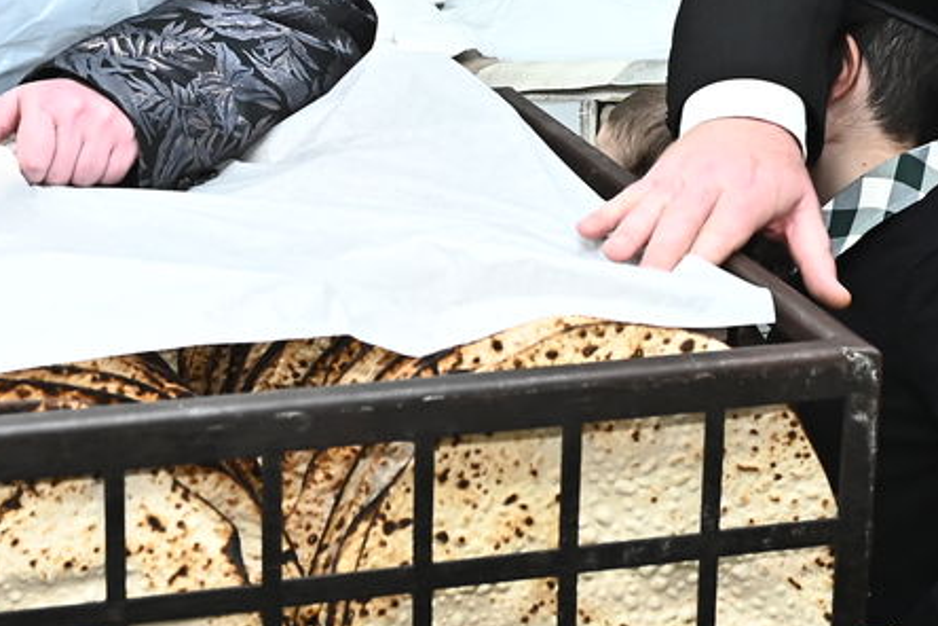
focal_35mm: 82
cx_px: 268
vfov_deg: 16.2
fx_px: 2136
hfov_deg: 24.6
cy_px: -40
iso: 1250
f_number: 5.6
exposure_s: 1/200
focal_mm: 26
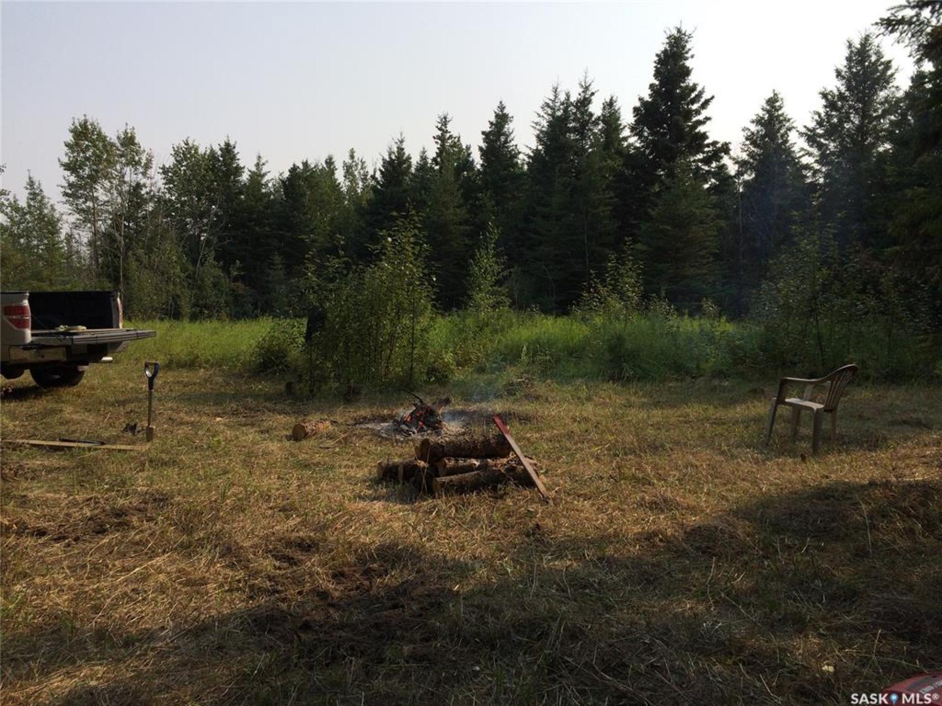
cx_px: 471
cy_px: 353
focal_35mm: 29
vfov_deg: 48.2
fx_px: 789
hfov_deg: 61.7
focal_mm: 4.15
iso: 32
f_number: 2.2
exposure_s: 1/2415
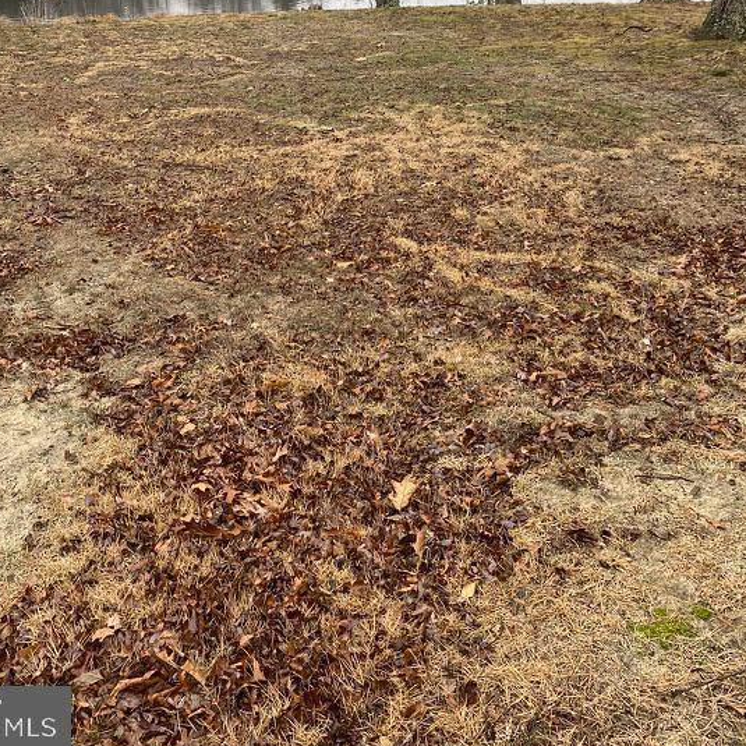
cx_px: 375
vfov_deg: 35.6
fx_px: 1073
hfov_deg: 38.3
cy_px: 47
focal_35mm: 44
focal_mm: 4.25
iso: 32
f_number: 1.8
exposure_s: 1/121
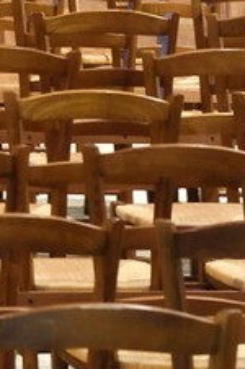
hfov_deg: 4.2
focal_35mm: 312
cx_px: -610
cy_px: -867
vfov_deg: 6.0
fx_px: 3195
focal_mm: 44
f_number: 5.6
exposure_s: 1/10
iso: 1600
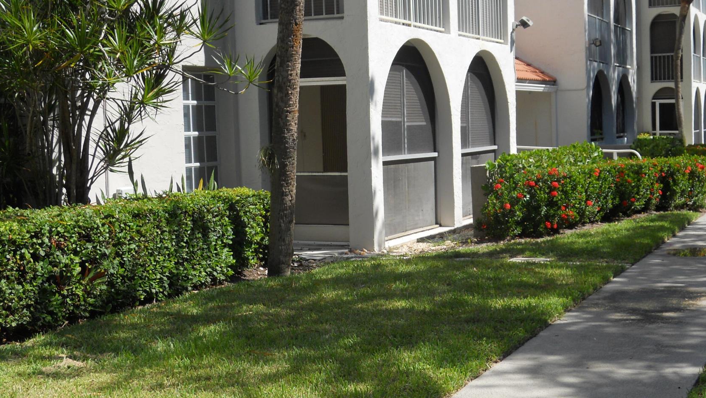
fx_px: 1030
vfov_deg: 21.8
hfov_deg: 37.8
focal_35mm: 55
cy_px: 170
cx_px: 391
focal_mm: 7.3
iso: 80
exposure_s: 1/800
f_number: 3.2
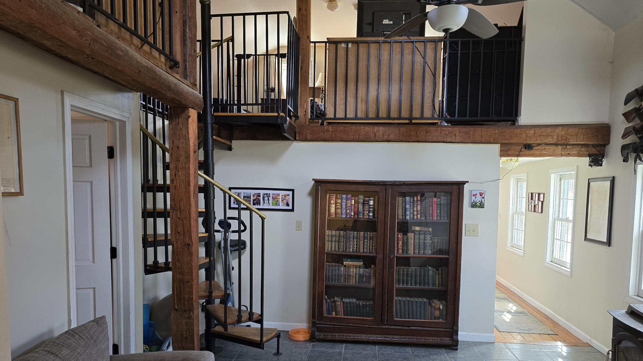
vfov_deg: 43.9
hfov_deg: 71.9
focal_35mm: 26
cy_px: 235
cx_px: 329
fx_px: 443
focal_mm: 6.3
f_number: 1.7
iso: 320
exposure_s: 1/120
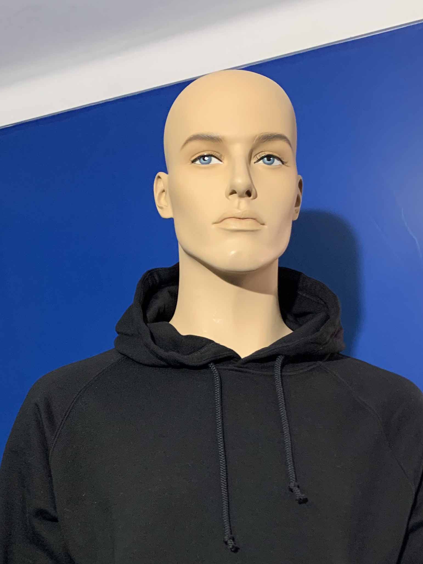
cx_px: 191
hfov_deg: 28.5
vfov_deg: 35.6
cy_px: 491
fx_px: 831
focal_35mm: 51
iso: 125
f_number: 1.8
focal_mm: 4.25
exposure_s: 1/50
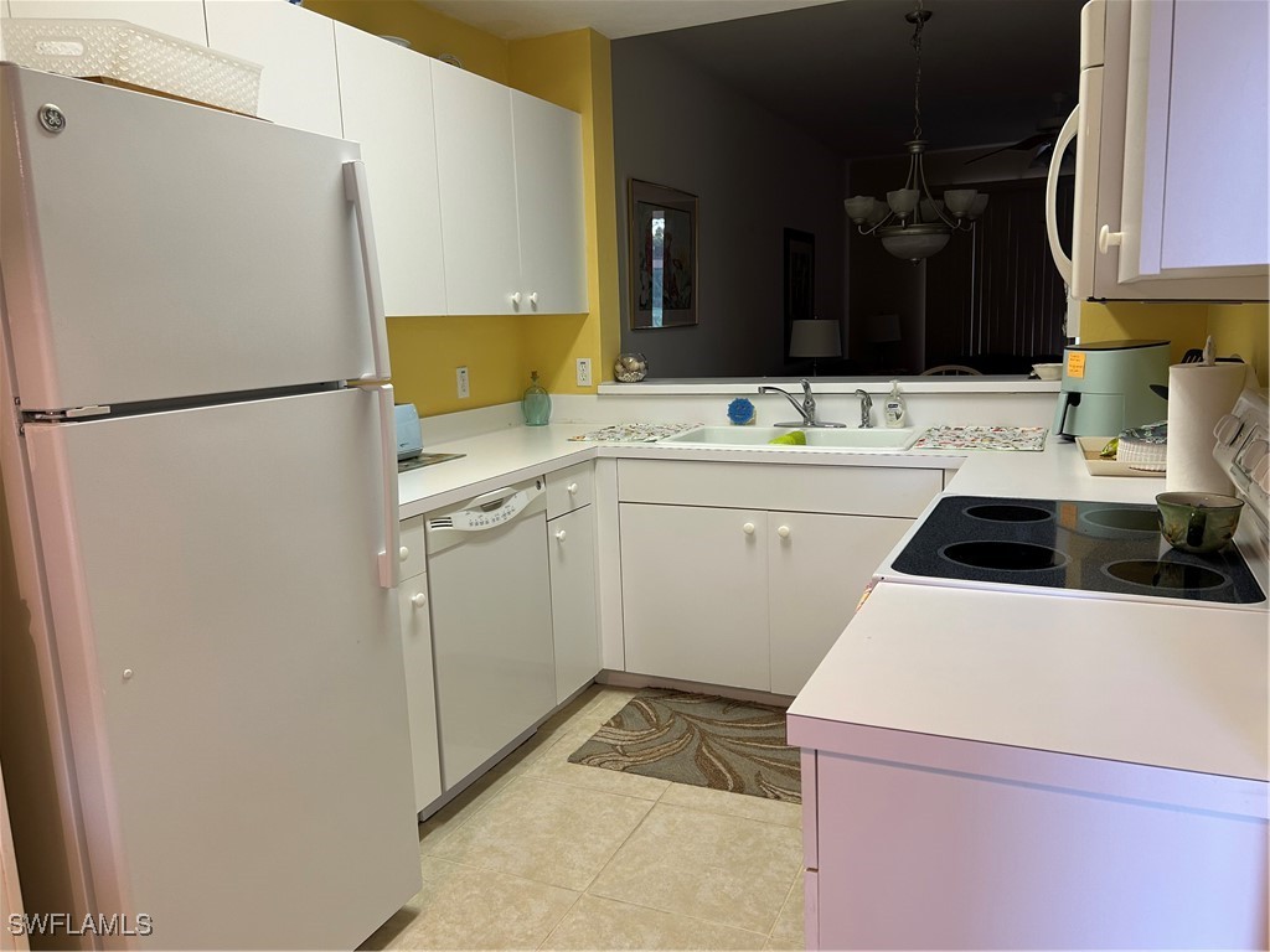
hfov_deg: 67.3
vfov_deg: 53.1
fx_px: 954
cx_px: 635
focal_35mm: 26
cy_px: 476
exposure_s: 1/60
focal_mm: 5.7
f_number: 1.5
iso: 100
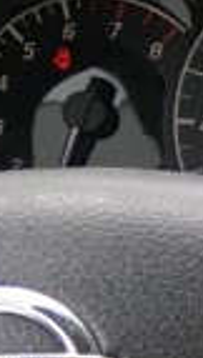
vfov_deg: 9.2
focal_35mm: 226
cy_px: 556
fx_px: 2151
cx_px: 1185
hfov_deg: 4.3
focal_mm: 4.15
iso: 25
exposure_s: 1/40
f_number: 2.2
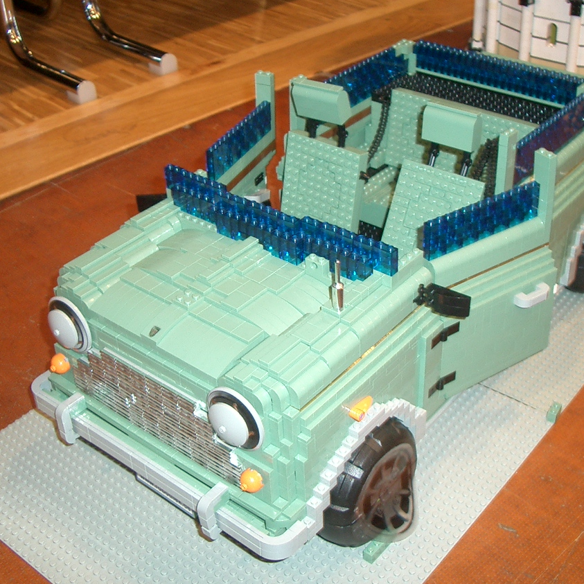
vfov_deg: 36.0
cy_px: 271
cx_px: 299
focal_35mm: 47
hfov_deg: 36.1
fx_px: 897
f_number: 2.6
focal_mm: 5.8
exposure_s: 1/40
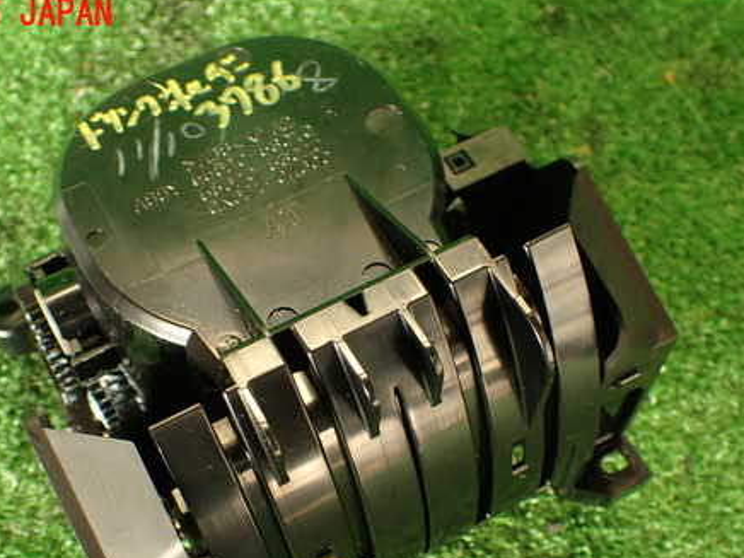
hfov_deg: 42.8
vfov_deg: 32.6
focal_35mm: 44
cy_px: 377
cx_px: 314
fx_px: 946
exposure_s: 1/30
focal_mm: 5.79
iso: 200
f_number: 2.4
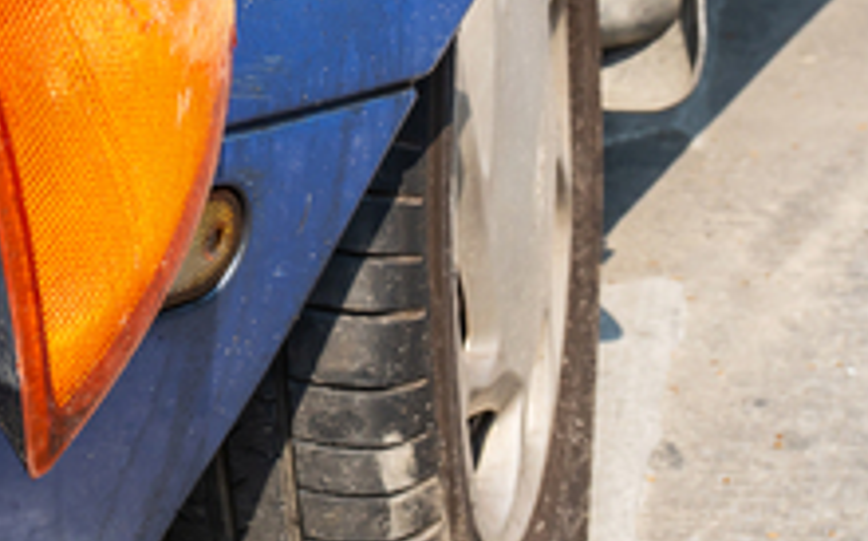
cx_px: -83
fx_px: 2529
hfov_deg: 18.7
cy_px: -188
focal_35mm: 107
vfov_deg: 11.8
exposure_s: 1/200
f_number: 8
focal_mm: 24
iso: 100
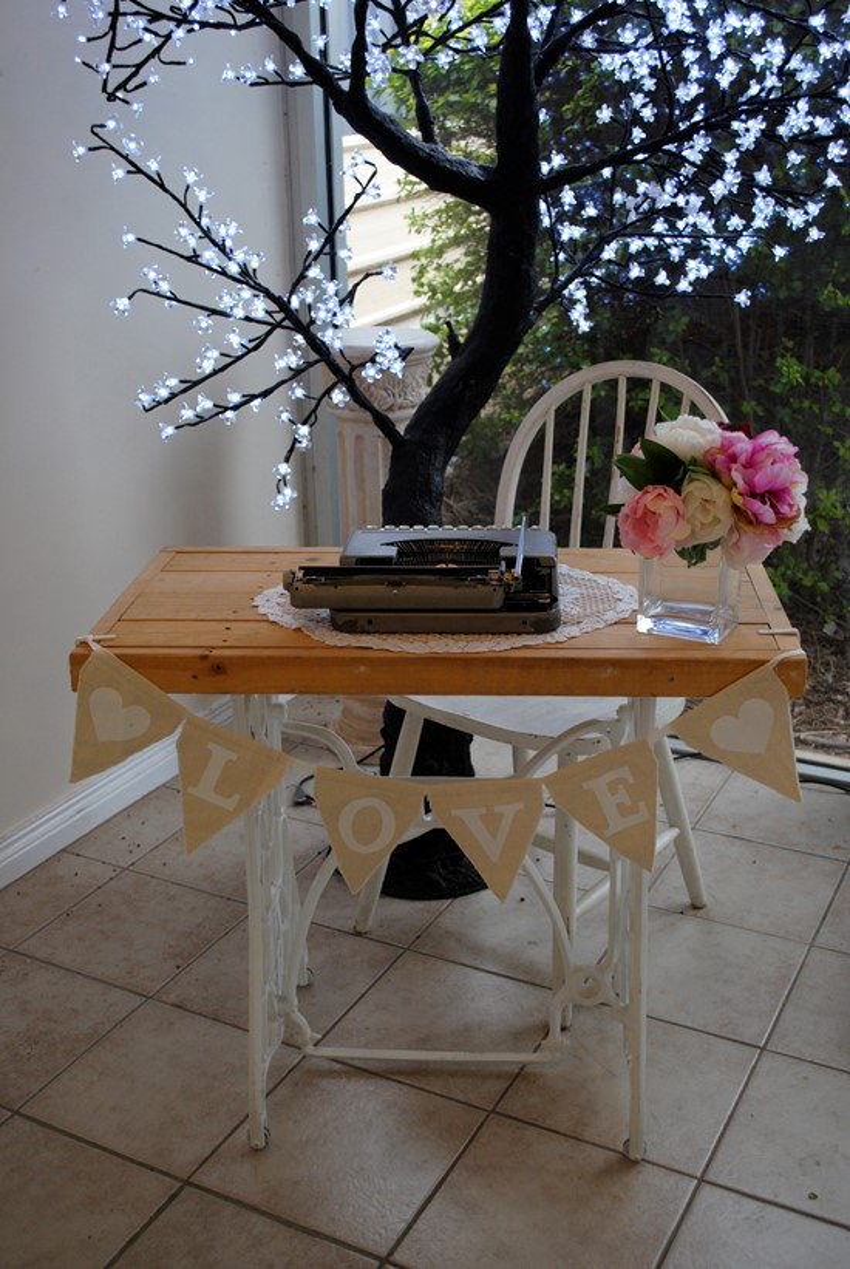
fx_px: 1377
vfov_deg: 49.5
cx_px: 425
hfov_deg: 34.3
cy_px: 634
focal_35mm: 39
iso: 400
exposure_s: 1/60
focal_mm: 26
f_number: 4.2
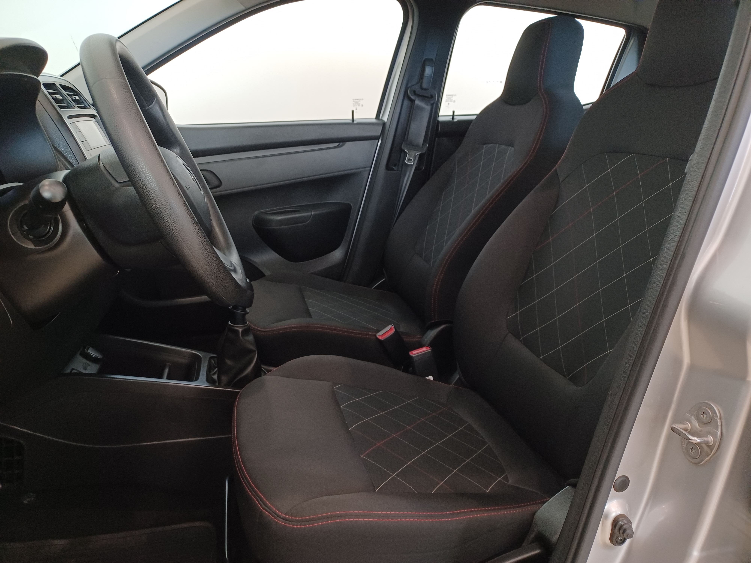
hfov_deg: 69.4
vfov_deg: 54.9
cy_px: 282
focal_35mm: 25
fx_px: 542
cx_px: 376
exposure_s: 1/30
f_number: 1.8
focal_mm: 4.6
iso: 250
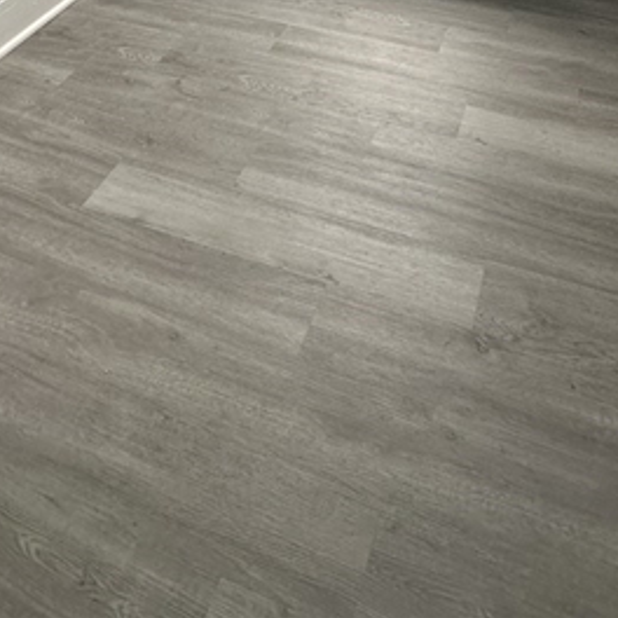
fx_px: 727
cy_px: -276
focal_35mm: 36
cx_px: 396
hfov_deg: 45.6
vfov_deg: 30.1
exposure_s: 1/99
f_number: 2.2
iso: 50
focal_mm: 2.22
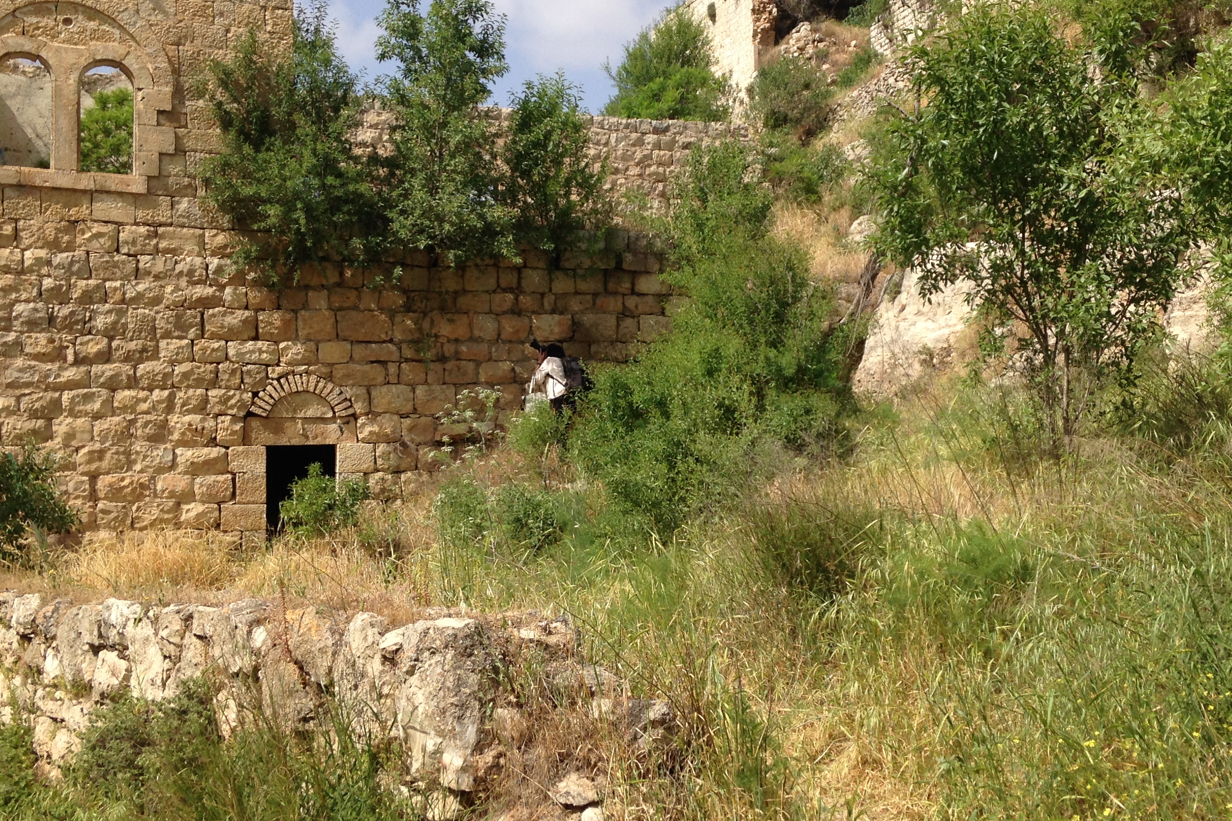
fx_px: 1608
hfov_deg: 41.9
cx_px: 682
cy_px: 368
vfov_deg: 28.6
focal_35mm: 47
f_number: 2.4
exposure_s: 1/1808
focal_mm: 4.12
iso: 50
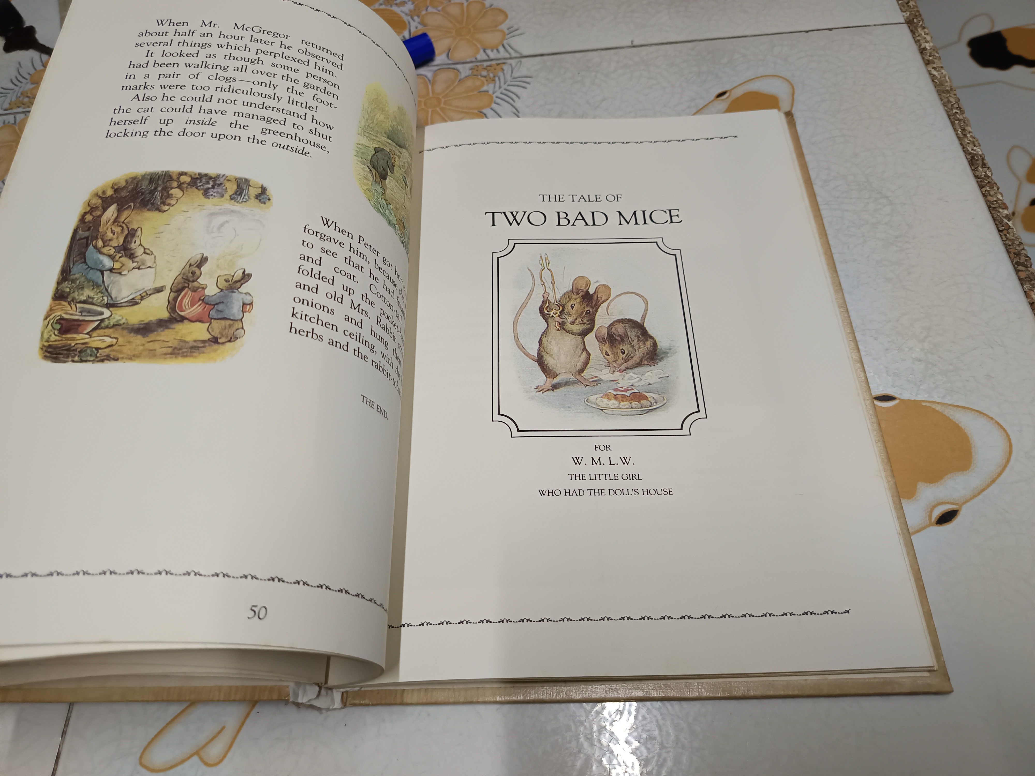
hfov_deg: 71.6
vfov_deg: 56.8
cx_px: 518
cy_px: 388
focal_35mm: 24
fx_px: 718
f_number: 1.7
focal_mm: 5.31
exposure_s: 1/50
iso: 946
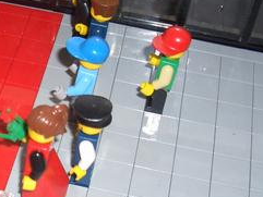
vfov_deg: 15.9
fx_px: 707
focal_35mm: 93
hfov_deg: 20.0
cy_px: 91
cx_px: -38
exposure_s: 1/60
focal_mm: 5.8
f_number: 2.6
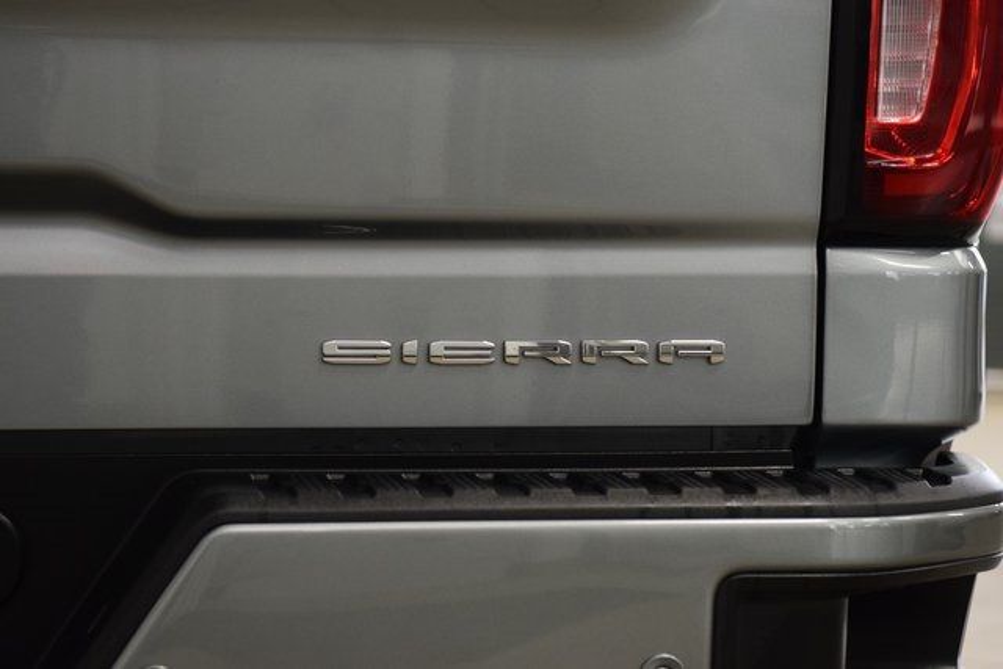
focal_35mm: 105
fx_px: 2926
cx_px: 502
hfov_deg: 19.5
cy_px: 334
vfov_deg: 13.0
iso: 1600
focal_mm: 70
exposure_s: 1/125
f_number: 4
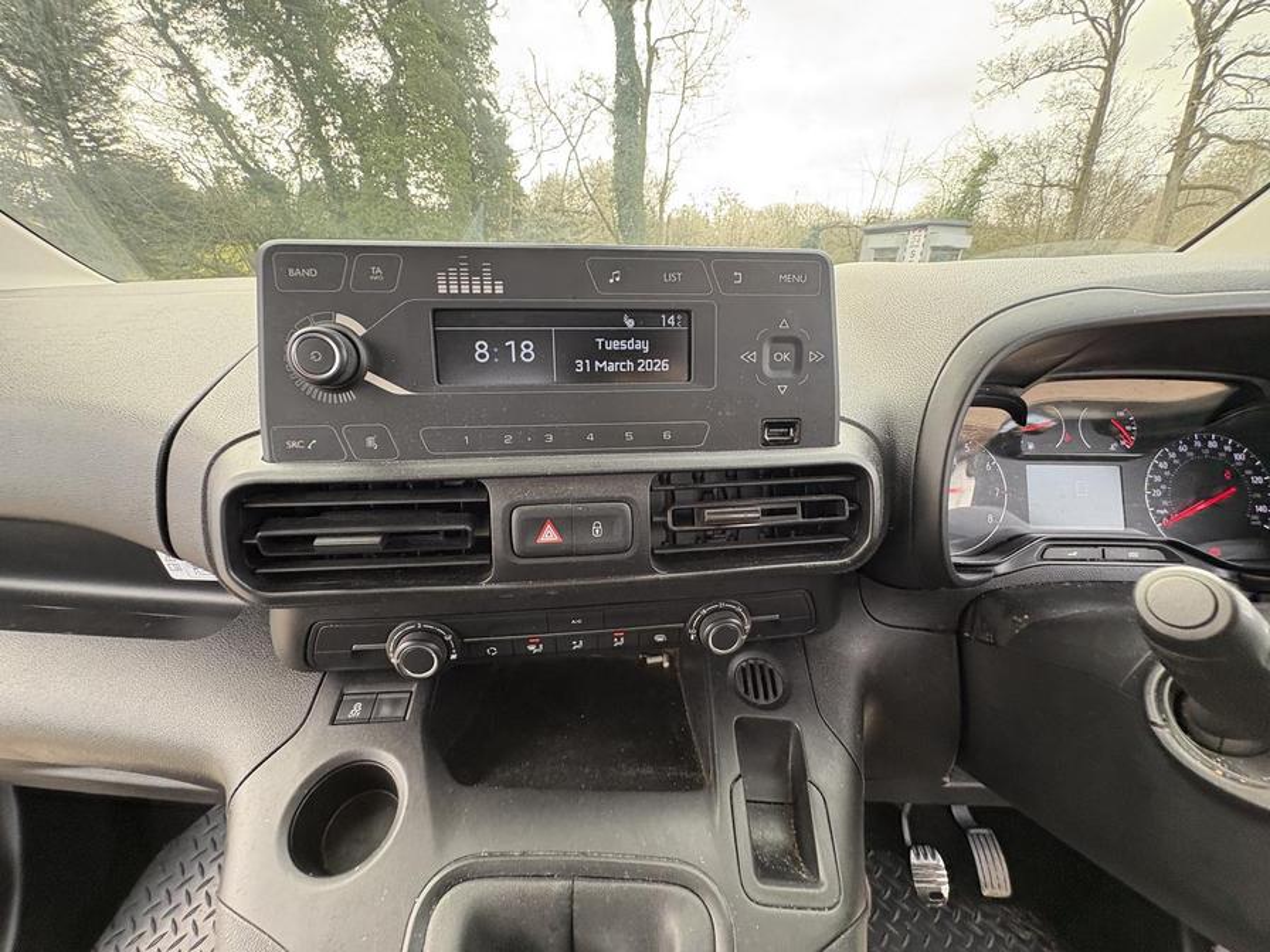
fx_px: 514
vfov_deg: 85.7
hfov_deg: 102.1
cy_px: 476
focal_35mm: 14
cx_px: 635
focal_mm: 2.22
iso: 200
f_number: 2.2
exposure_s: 1/99
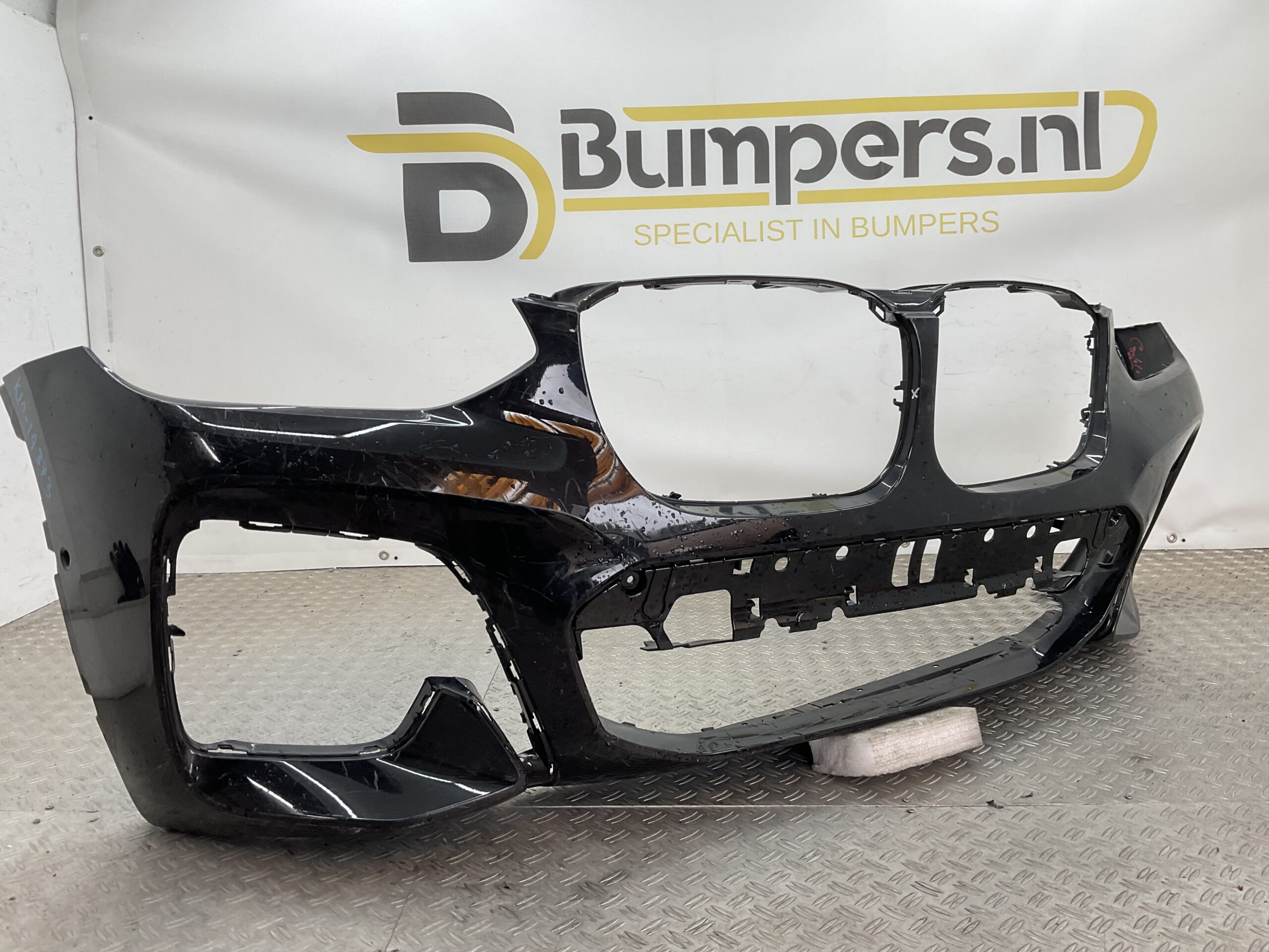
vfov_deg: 48.2
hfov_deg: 61.7
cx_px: 634
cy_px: 476
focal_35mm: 29
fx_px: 1063
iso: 16
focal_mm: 3
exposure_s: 1/102
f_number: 1.8
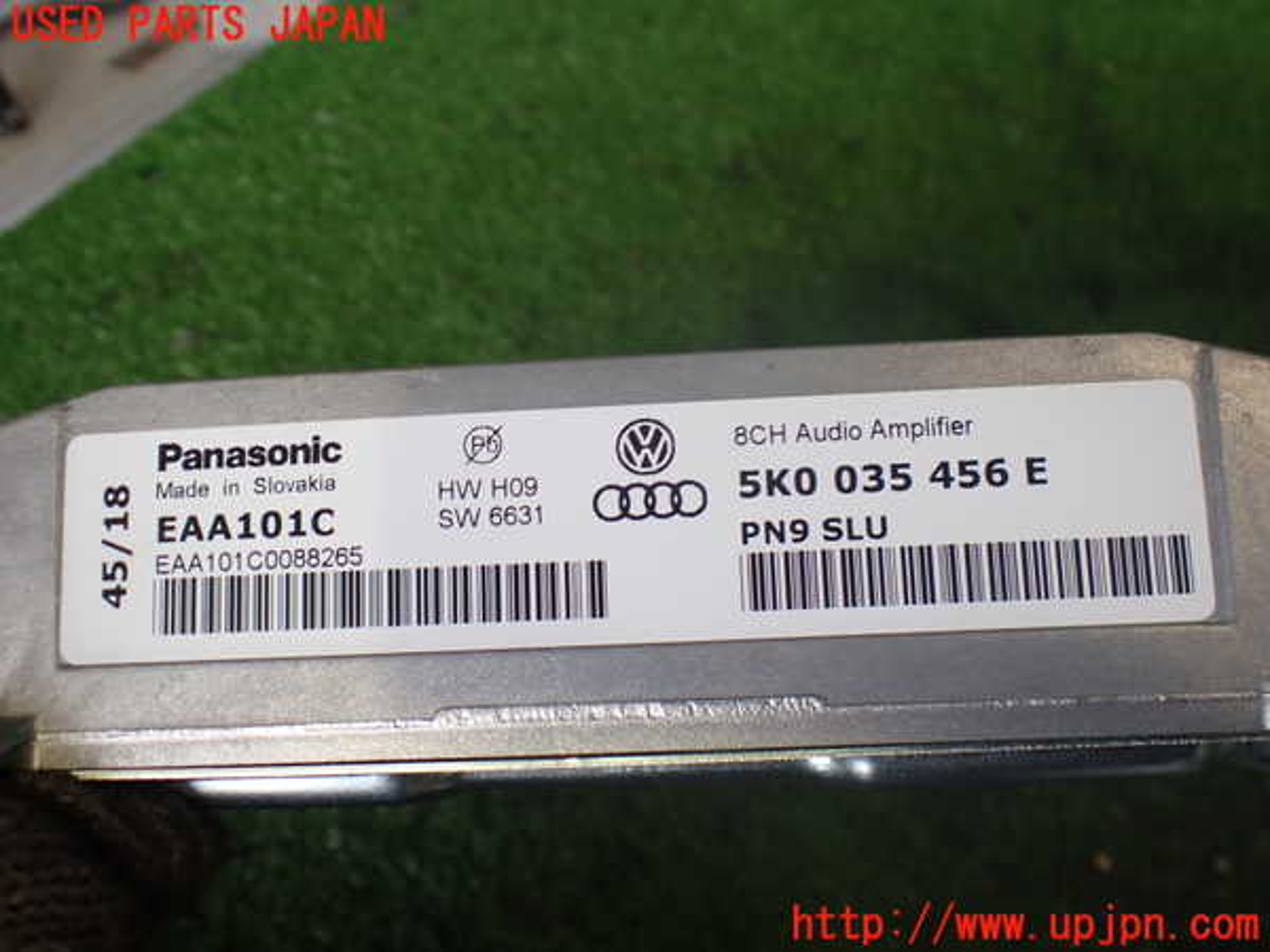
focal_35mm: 30
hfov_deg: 60.0
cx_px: 635
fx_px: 1101
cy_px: 476
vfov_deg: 46.8
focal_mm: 5.4
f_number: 2.3
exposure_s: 1/125
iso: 200
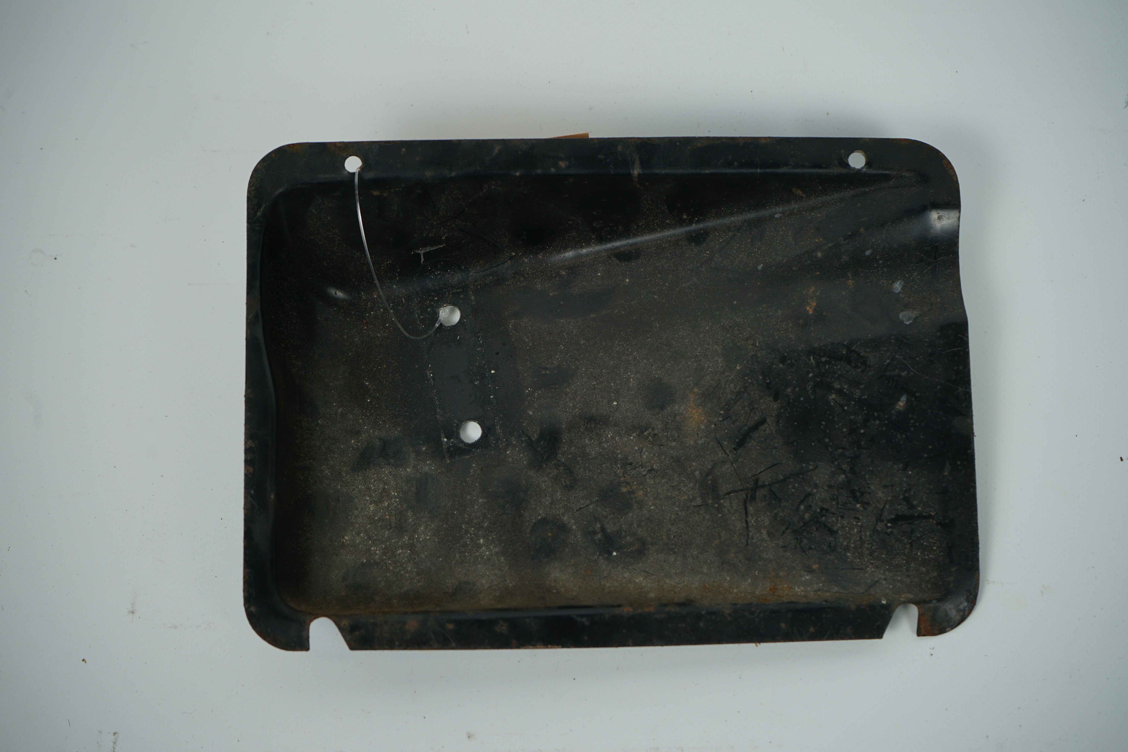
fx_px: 1974
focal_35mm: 63
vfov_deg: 21.6
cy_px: 376
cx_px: 564
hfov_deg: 31.9
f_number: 7.1
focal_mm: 63
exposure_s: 1/200
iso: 200
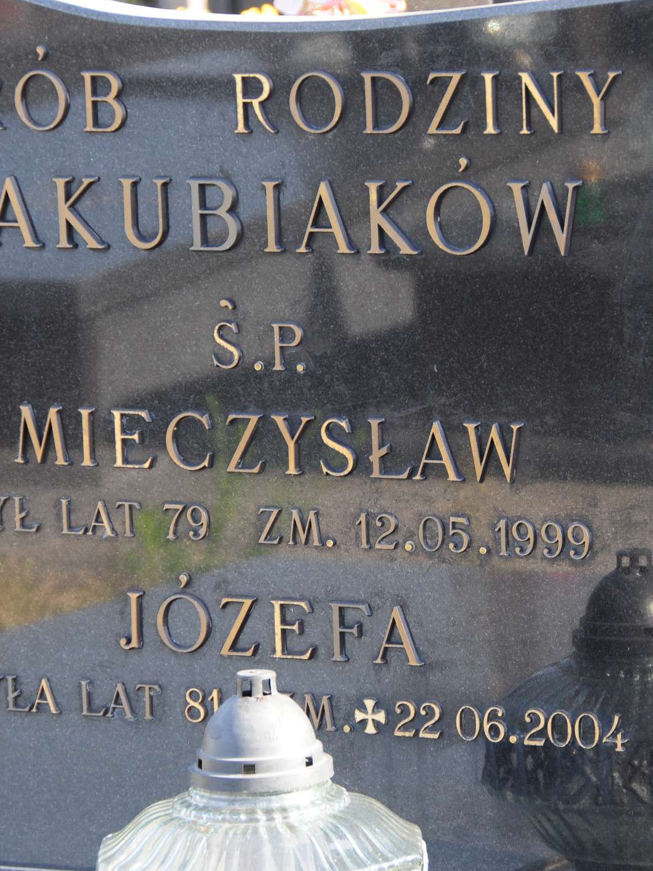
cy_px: 436
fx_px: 5755
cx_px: 334
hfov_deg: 6.5
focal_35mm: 229
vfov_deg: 8.7
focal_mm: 105
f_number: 7.1
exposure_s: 1/80
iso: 280
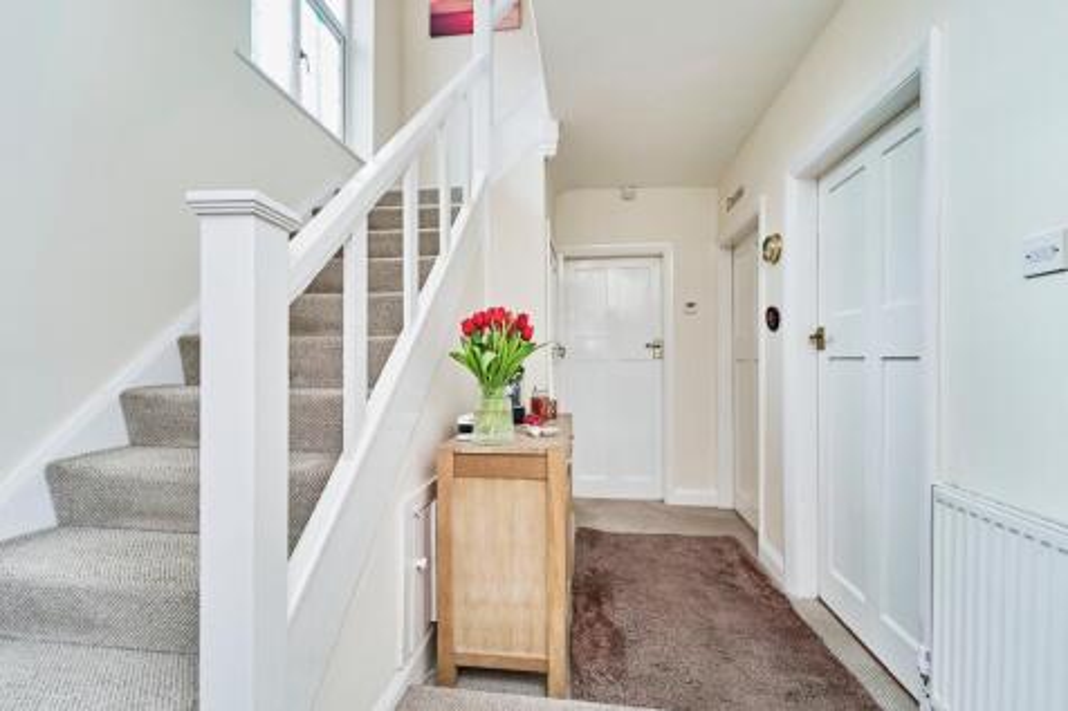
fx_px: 415
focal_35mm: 14
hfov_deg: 104.3
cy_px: 356
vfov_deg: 81.2
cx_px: 534
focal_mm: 14
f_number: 8
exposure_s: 1/30
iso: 400
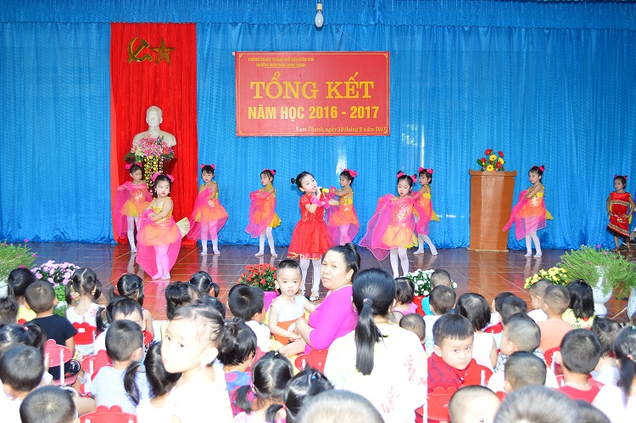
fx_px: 688
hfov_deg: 49.6
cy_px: 212
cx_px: 318
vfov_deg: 34.1
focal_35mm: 39
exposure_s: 1/60
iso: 200
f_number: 5
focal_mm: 26
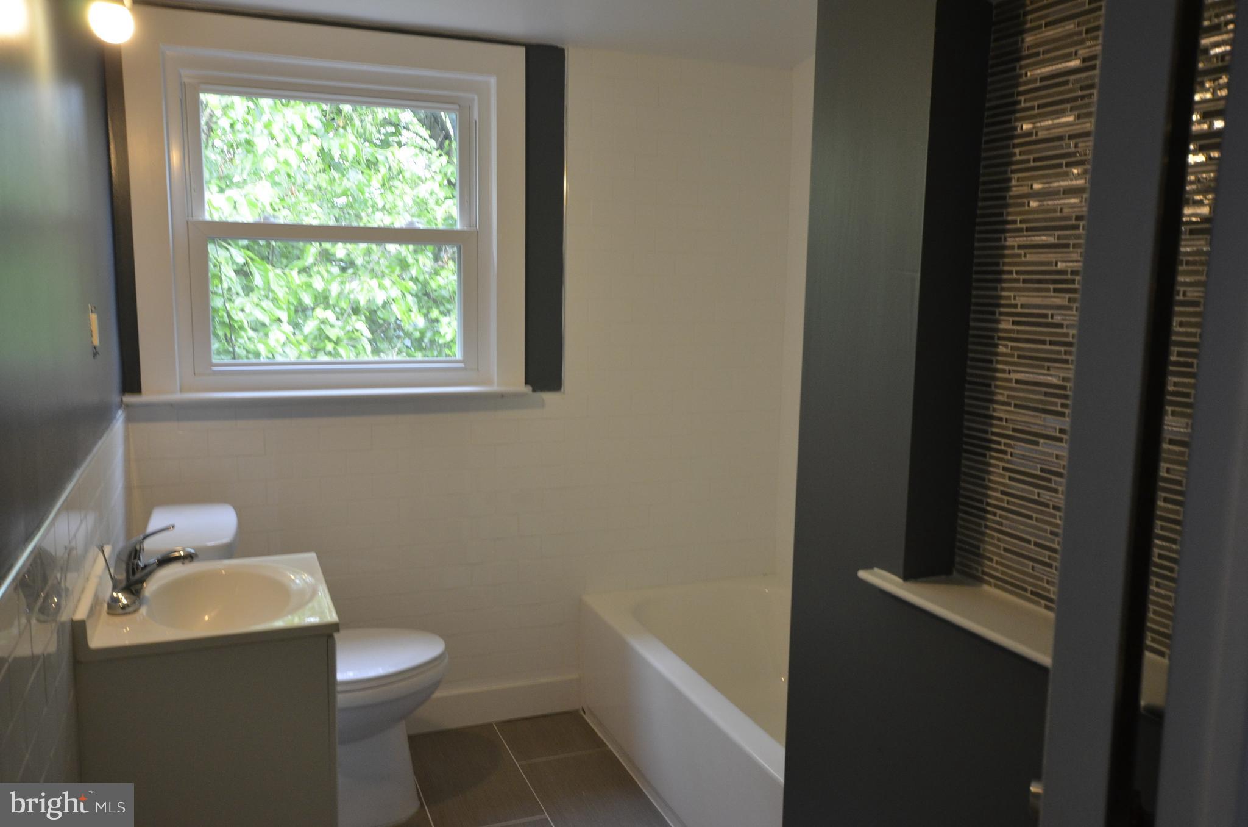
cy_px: 414
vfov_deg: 43.4
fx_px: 1038
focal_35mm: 30
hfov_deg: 62.0
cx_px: 624
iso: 800
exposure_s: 1/30
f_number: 5.6
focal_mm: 20
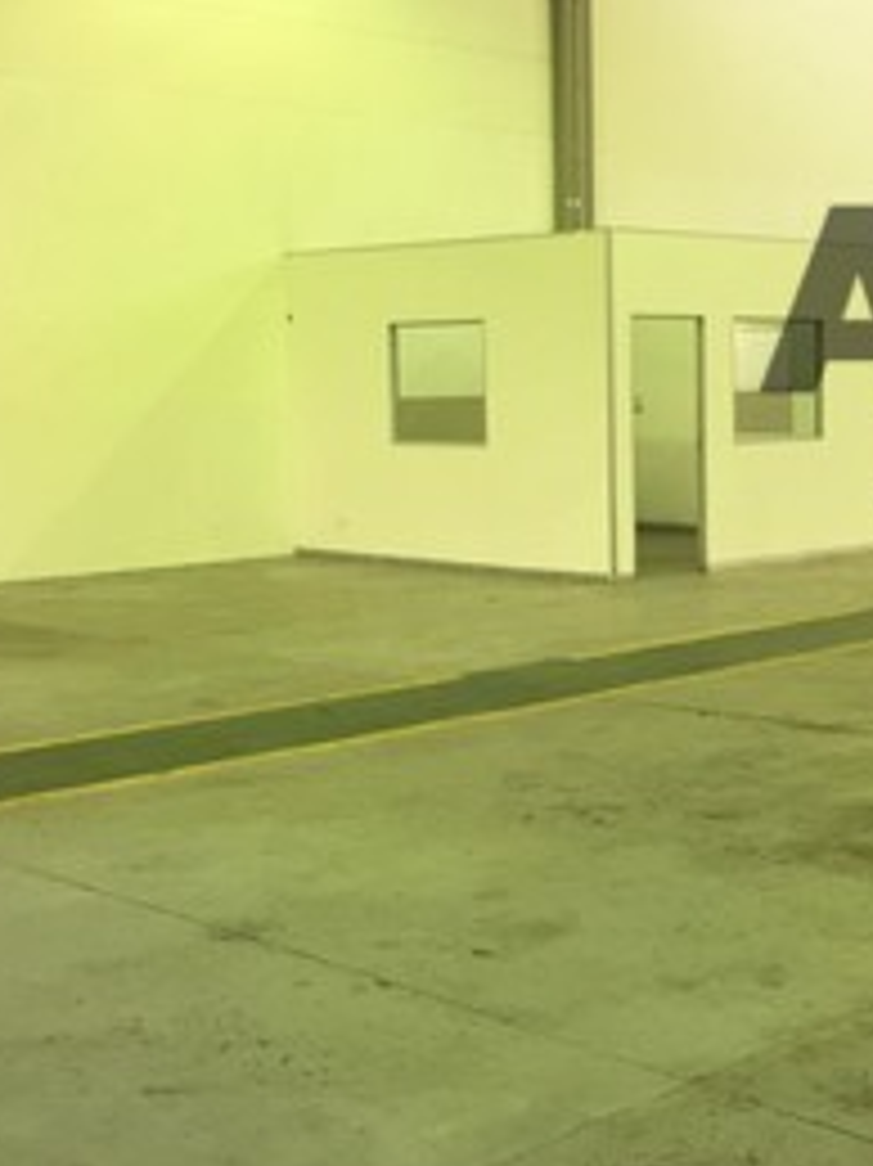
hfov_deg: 25.7
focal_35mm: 56
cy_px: 547
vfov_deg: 34.4
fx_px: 1885
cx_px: 662
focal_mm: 4.15
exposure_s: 1/33
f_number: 2.2
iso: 50
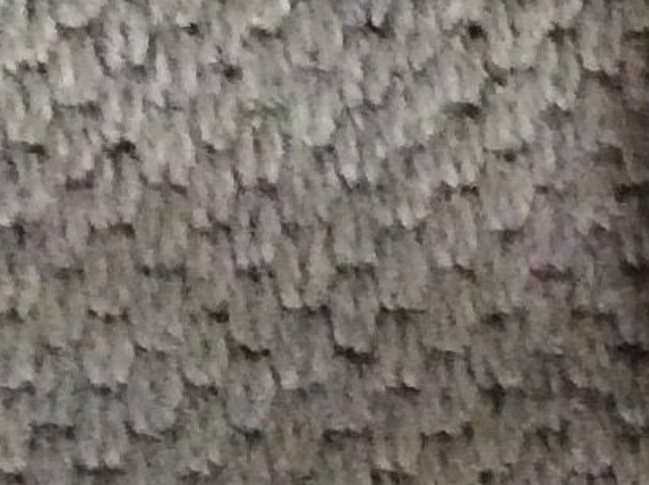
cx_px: 1404
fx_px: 3782
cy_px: -221
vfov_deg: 7.2
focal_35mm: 202
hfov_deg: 9.1
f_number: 2.4
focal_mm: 3.3
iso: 400
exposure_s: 1/17
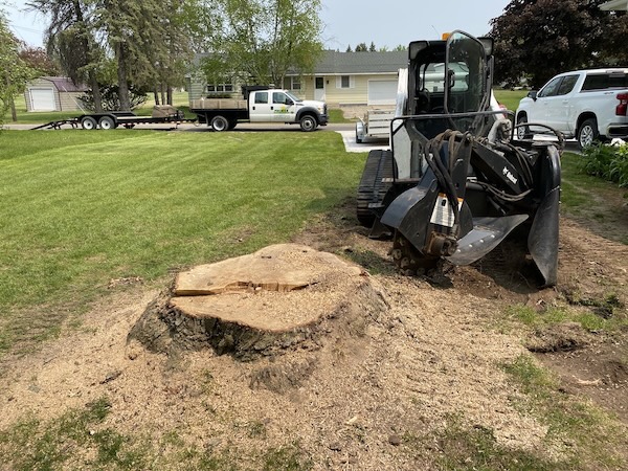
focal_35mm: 26
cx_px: 314
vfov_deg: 53.1
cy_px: 236
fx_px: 472
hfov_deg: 67.3
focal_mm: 4.25
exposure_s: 1/1653
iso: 32
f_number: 1.8
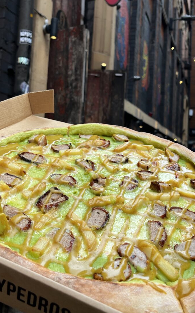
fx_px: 332
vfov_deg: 50.2
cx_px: 100
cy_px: 130
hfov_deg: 32.8
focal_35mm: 39
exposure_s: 1/478
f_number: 1.6
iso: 50
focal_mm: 5.1
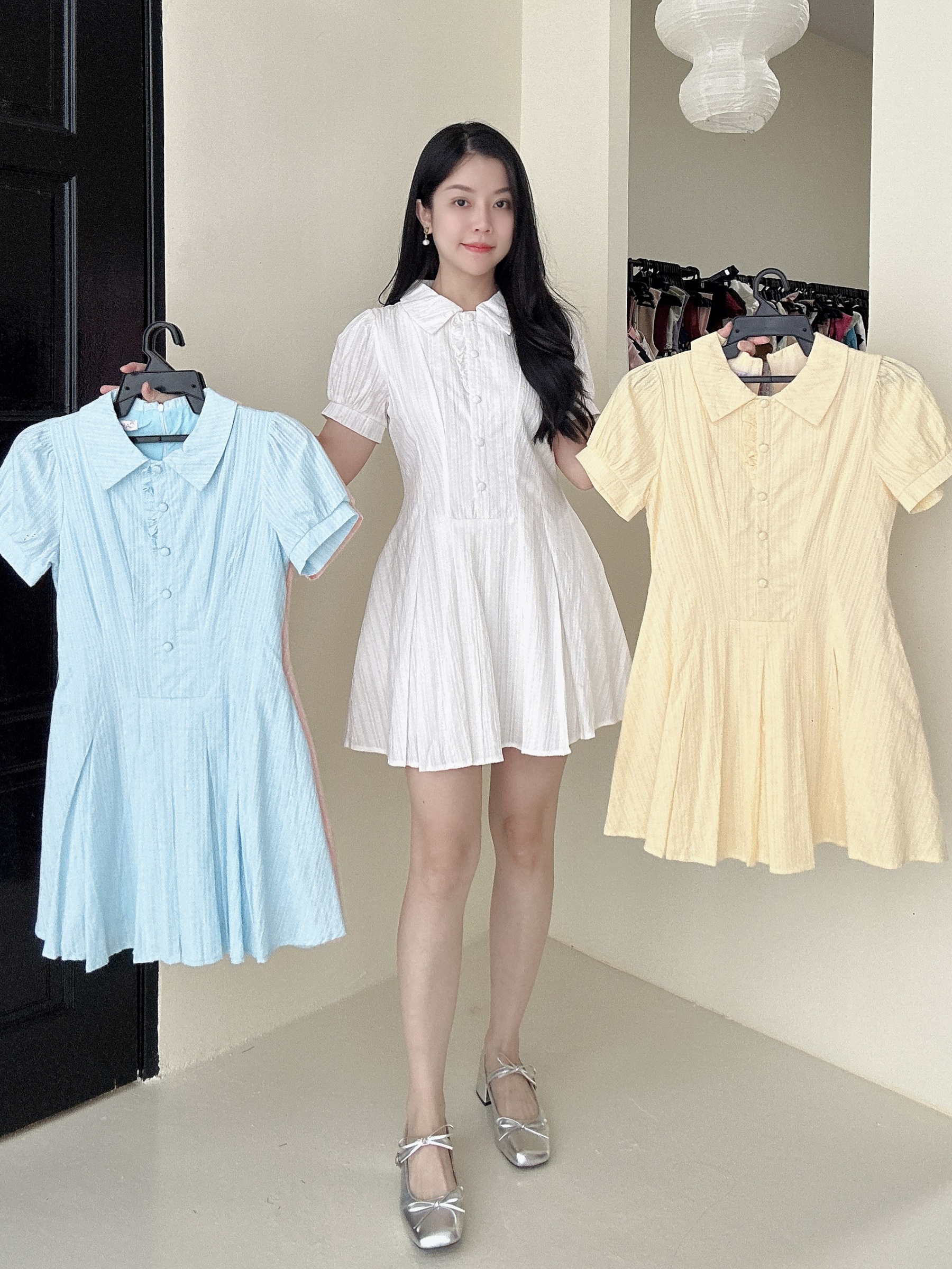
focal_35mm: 23
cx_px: 476
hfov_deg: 58.9
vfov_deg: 73.9
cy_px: 634
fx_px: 843
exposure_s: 1/62
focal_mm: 2.69
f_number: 1.9
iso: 80
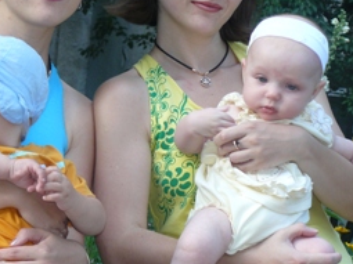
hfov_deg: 10.0
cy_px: 57
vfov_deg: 7.5
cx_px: 90
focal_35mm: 197
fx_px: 2008
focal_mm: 18.6
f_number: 3.6
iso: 100
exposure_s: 1/80
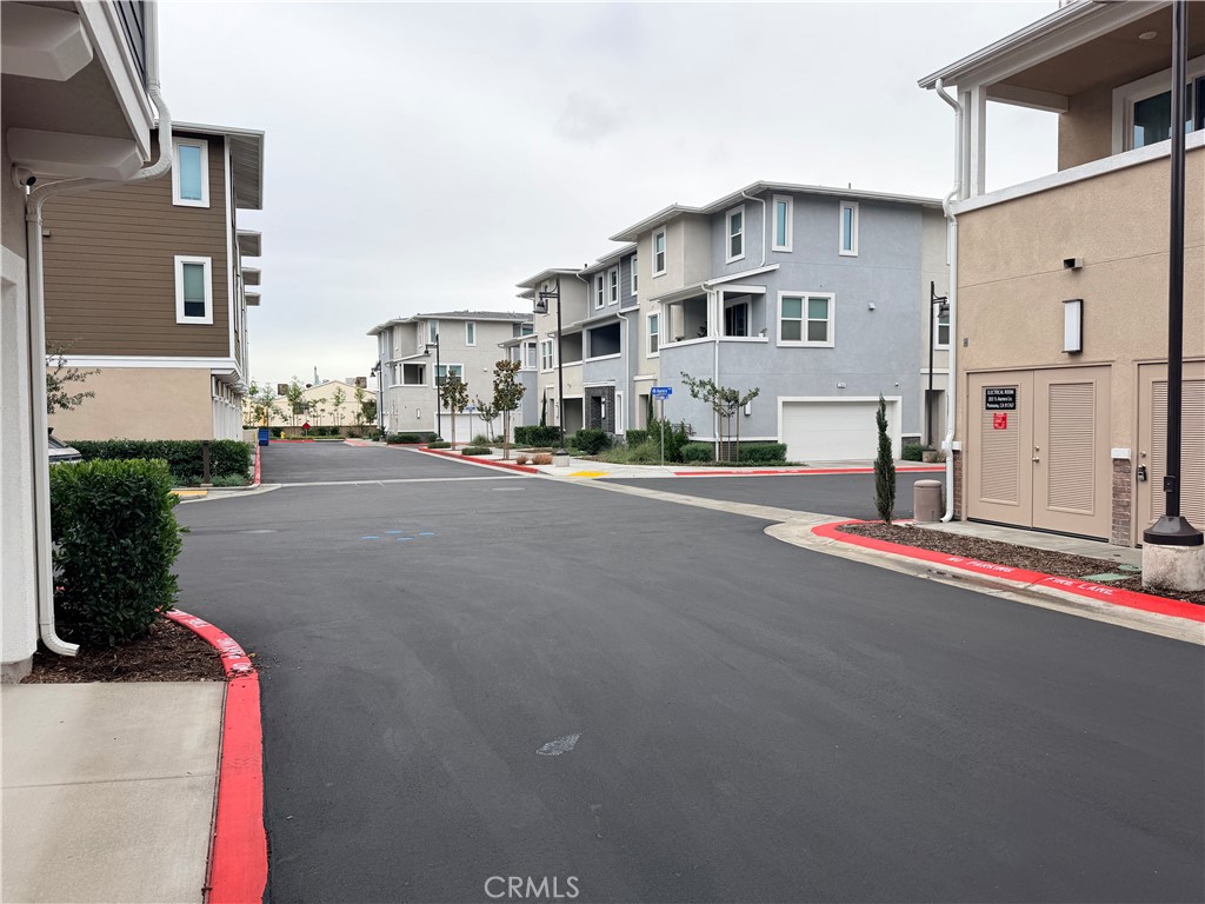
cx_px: 602
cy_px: 452
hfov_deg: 71.6
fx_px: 835
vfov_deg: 56.8
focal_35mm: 24
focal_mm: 6.76
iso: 80
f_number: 1.78
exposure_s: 1/1727
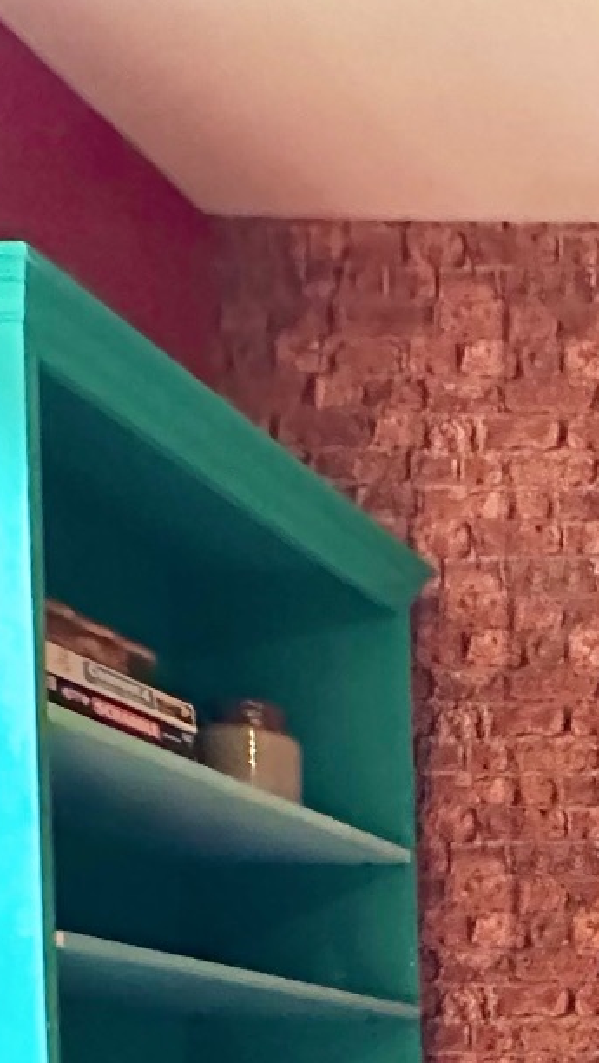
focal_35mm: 51
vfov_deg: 33.7
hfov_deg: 16.6
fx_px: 1438
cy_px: 1244
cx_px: 1252
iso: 800
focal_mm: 2.22
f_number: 2.2
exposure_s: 1/34
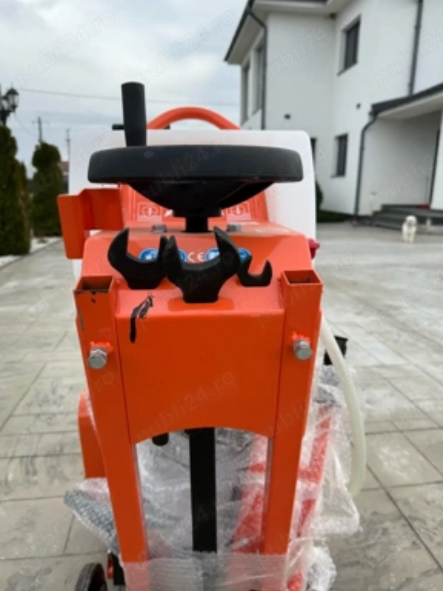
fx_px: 427
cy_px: 306
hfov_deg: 54.9
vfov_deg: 69.4
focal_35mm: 25
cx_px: 215
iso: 80
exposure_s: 1/1727
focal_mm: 6.76
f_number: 1.78
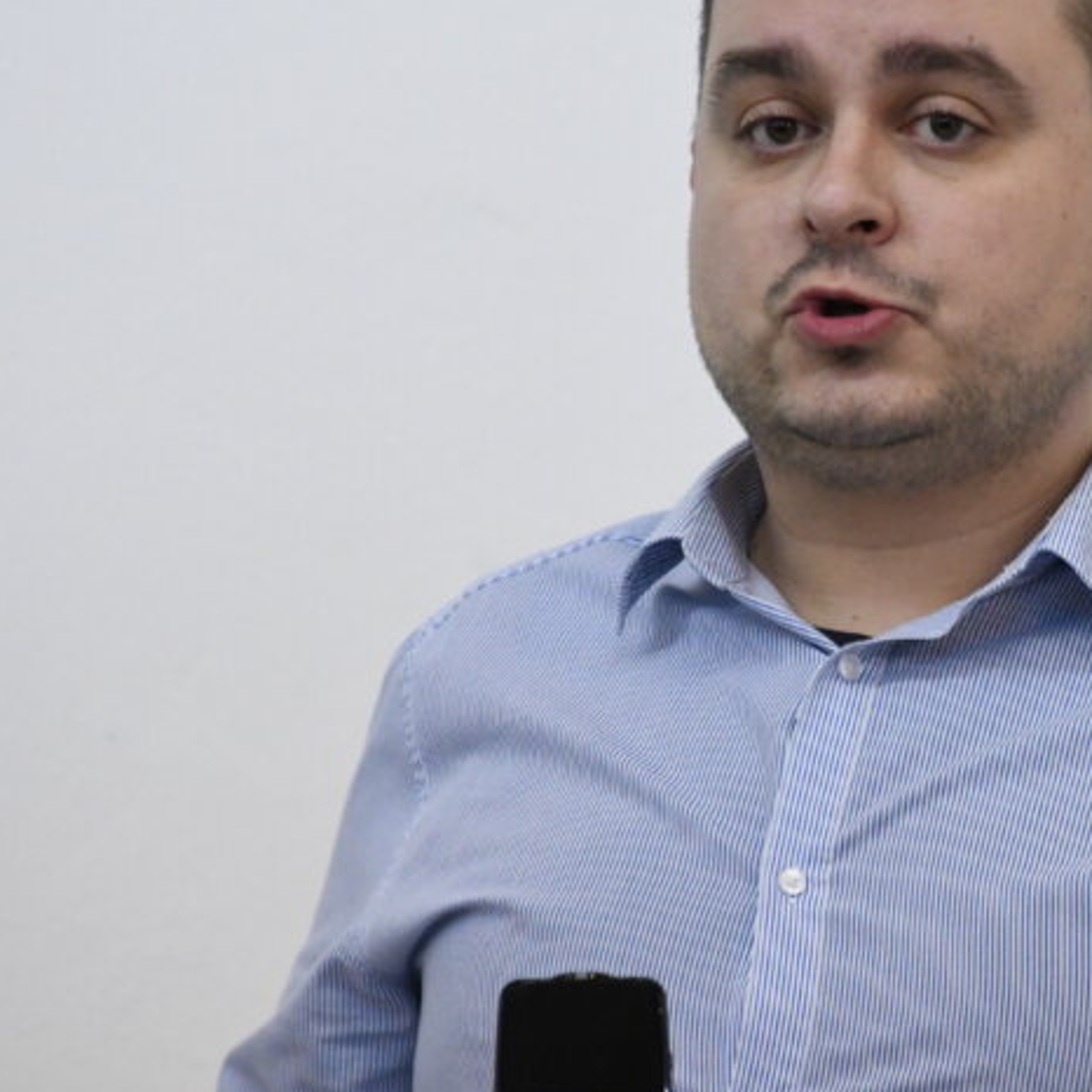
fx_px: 30016
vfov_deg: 2.1
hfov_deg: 2.1
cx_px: 965
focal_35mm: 841
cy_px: 477
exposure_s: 1/320
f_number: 5.6
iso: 4000
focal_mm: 300
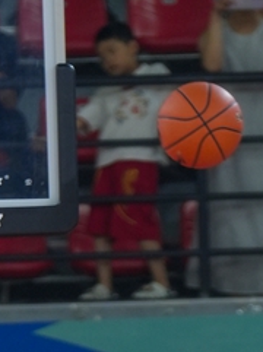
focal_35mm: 1142
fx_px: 11600
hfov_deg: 1.3
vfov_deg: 1.7
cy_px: 555
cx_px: 92
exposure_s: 1/400
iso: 640
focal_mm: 186
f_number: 3.2
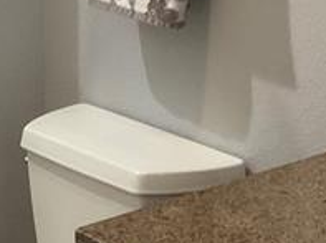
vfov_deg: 9.6
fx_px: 1419
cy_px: -79
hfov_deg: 13.1
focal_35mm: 151
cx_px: 152
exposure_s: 1/40
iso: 200
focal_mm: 3
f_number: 1.8
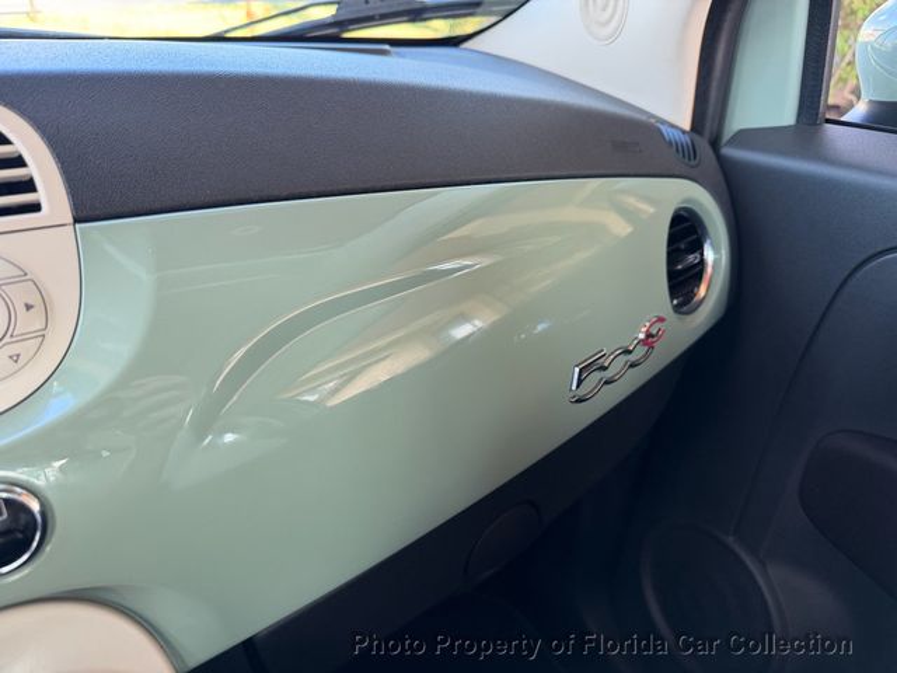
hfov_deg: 71.6
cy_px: 336
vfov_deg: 56.8
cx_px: 448
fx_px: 622
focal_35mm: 24
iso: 125
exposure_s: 1/121
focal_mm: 6.76
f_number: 1.78
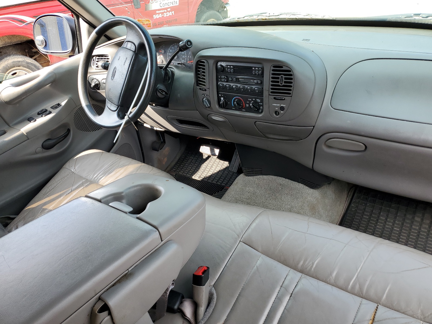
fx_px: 324
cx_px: 216
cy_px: 162
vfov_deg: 53.1
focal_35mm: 26
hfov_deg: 67.3
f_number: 1.5
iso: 50
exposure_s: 1/294
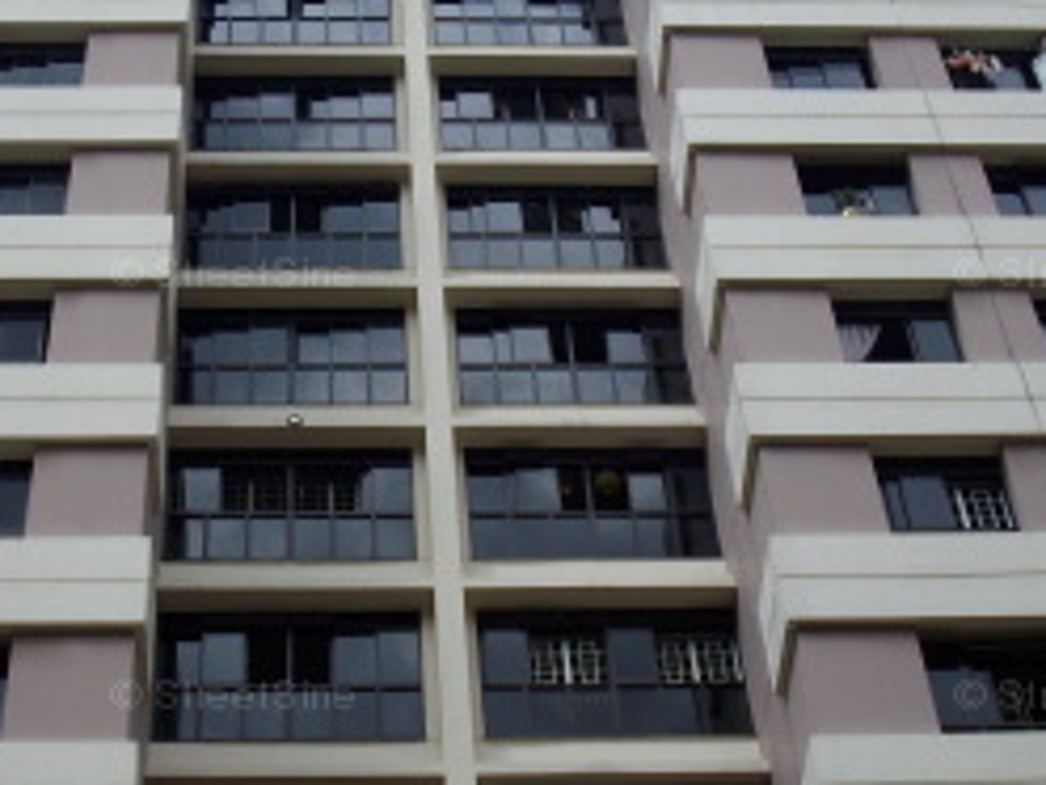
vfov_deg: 18.0
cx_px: 426
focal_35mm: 82
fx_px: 2478
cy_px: 279
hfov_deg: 23.8
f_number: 5.6
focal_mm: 6.2
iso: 80
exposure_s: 1/400
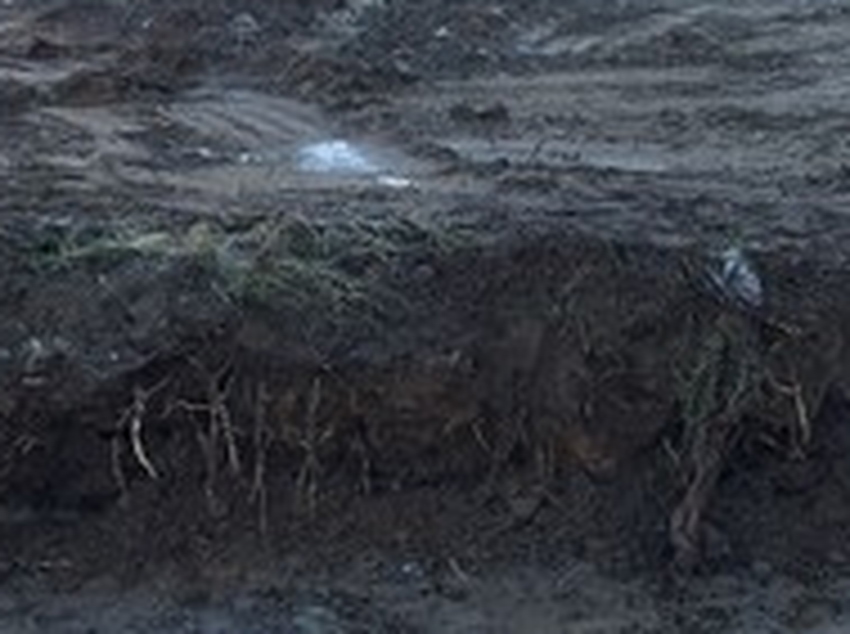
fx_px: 2524
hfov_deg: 19.0
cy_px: 468
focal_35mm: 103
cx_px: 580
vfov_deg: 14.3
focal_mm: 4.15
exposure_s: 1/116
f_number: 2.2
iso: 32
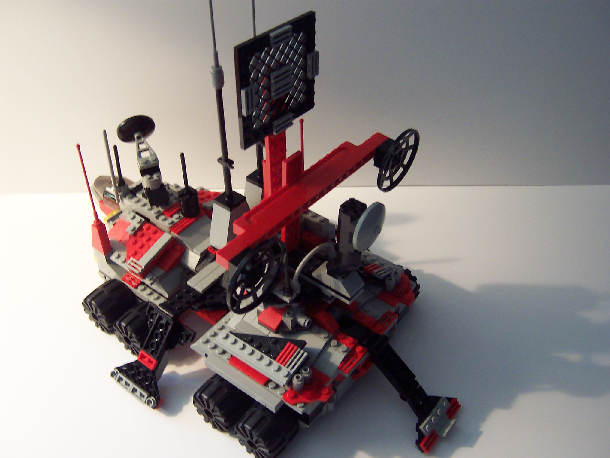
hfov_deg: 51.4
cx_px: 305
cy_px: 229
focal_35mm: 36
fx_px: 634
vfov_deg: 39.7
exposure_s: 1/10
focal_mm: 5.6
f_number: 2.8
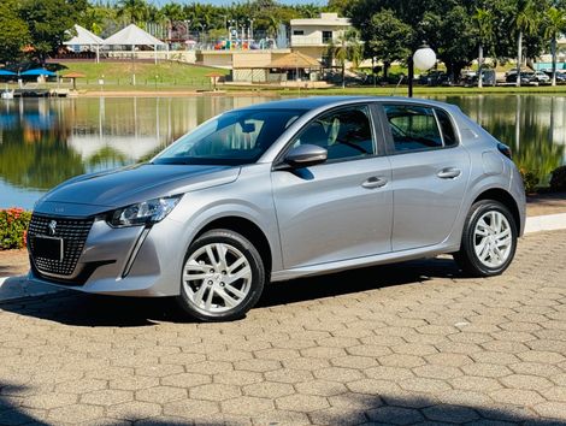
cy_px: 213
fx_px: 786
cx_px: 283
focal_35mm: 48
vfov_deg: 30.3
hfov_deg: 39.6
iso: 64
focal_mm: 6.76
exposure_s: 1/4310
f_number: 1.78
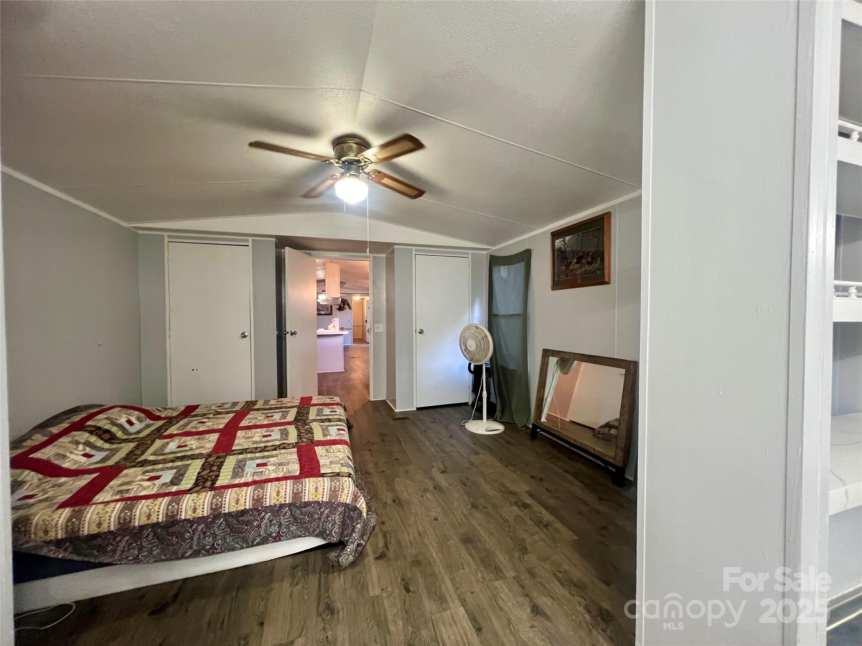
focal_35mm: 13
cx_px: 431
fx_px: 324
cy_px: 323
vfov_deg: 89.9
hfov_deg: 106.2
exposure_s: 1/60
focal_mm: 1.57
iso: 250
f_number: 1.8
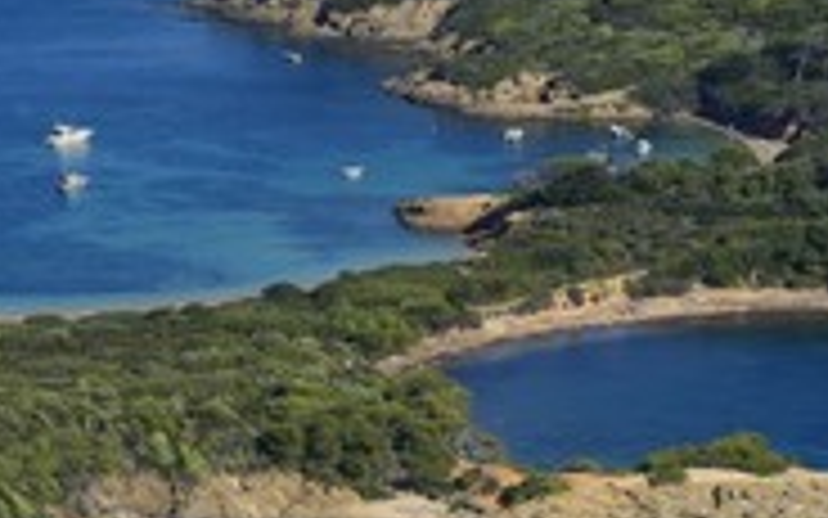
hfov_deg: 7.2
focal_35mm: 291
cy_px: 270
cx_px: 261
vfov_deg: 4.5
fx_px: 6567
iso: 800
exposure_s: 1/1600
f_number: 10
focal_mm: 125
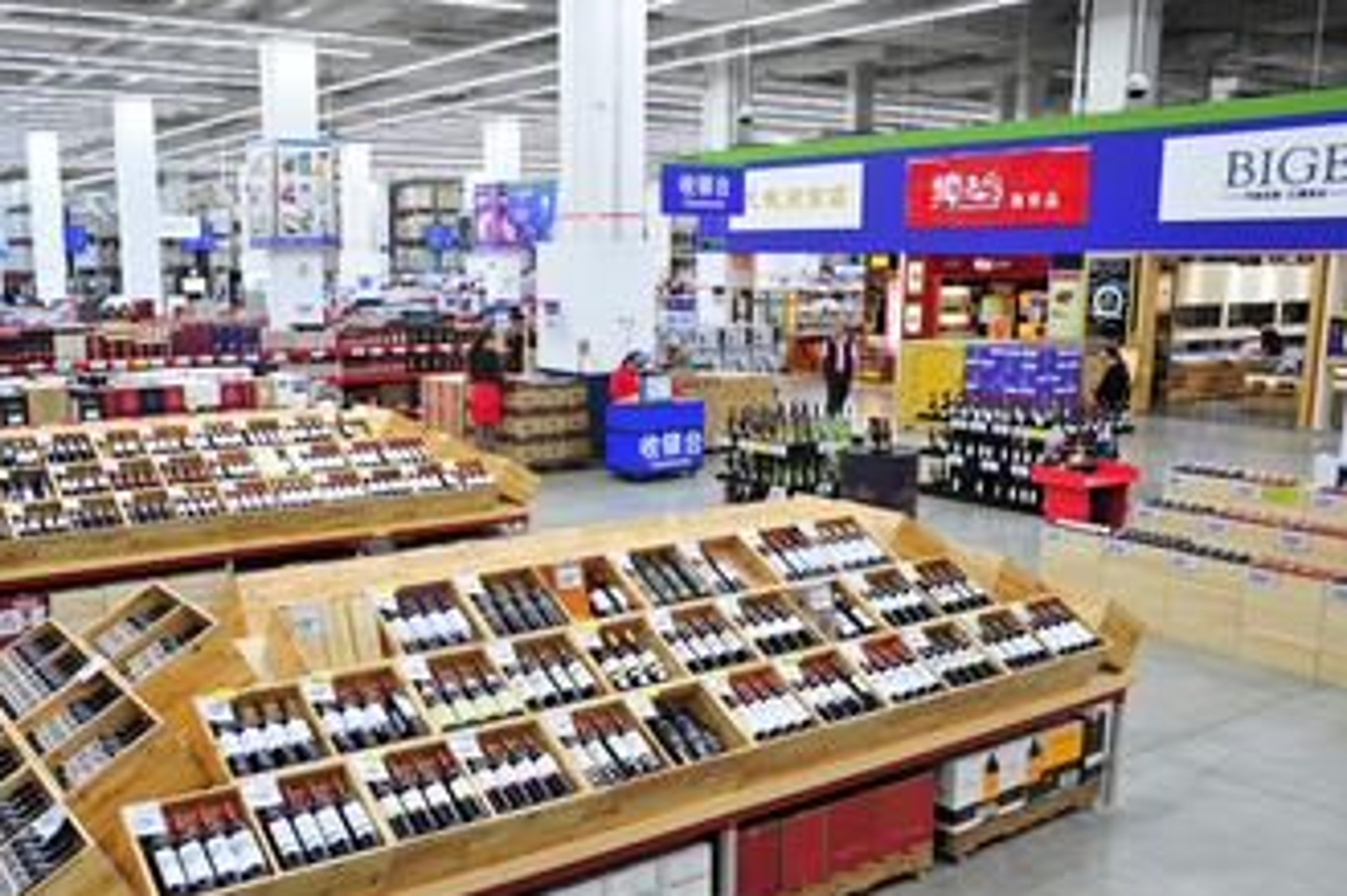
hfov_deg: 55.4
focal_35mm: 34
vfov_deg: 38.8
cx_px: 540
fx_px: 1271
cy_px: 511
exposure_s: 1/30
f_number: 5
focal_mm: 28
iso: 320
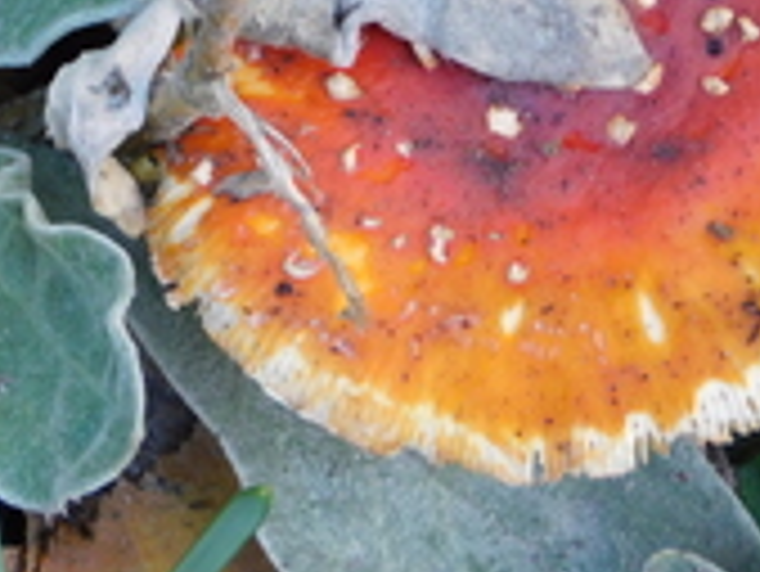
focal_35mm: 549
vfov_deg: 2.7
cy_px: 43
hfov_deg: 3.6
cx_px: 247
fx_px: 12062
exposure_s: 1/30
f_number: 5.4
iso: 200
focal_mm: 35.9
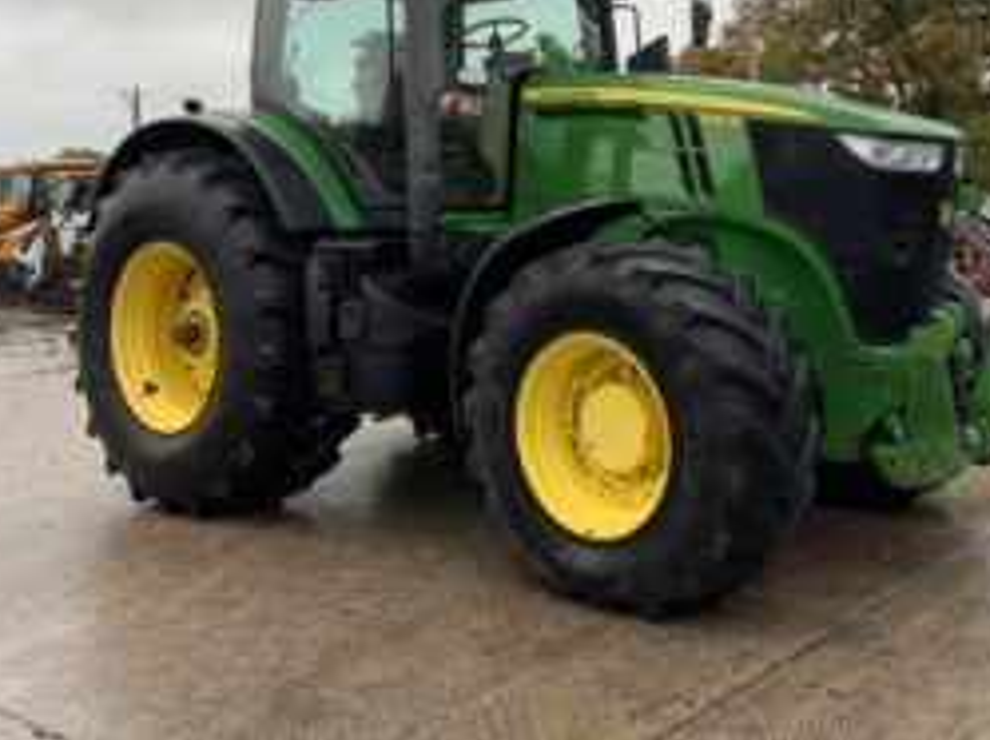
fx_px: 1199
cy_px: 207
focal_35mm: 42
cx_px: 652
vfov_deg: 33.7
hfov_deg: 44.3
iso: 20
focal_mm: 3
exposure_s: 1/122
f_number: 1.8
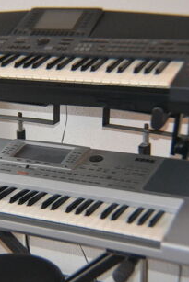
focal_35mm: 61
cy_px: 146
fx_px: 480
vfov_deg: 32.9
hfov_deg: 21.9
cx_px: 31
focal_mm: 26
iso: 3200
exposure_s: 1/60
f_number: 4
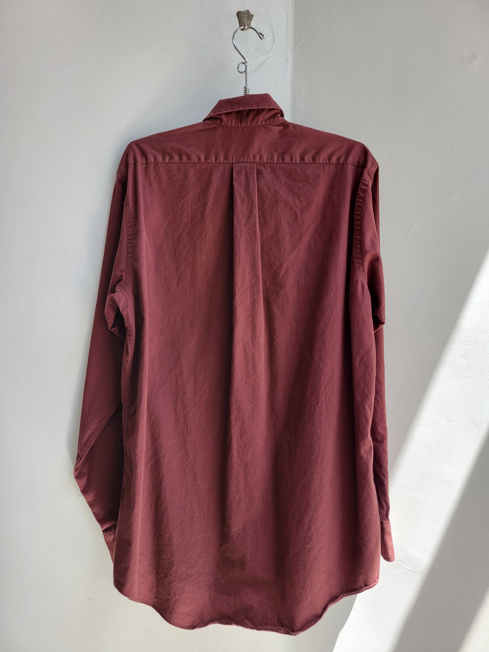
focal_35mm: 26
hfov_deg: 53.1
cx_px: 244
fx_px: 490
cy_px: 326
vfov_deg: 67.3
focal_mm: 5.4
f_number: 1.8
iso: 40
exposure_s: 1/159
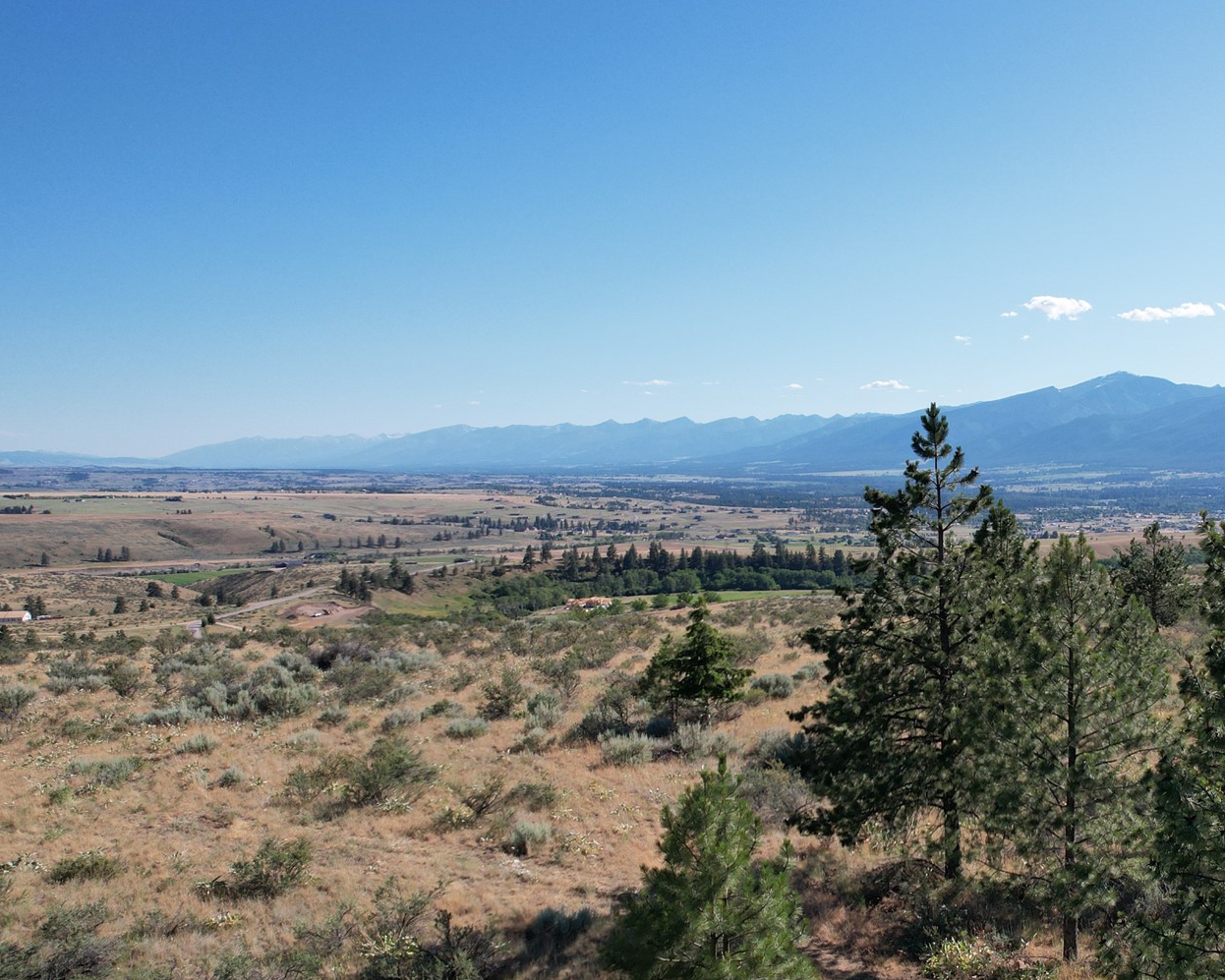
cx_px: 939
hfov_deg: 48.1
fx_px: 1305
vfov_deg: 41.0
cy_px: 593
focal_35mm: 36
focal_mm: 8.38
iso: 120
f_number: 2.8
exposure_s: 1/2000
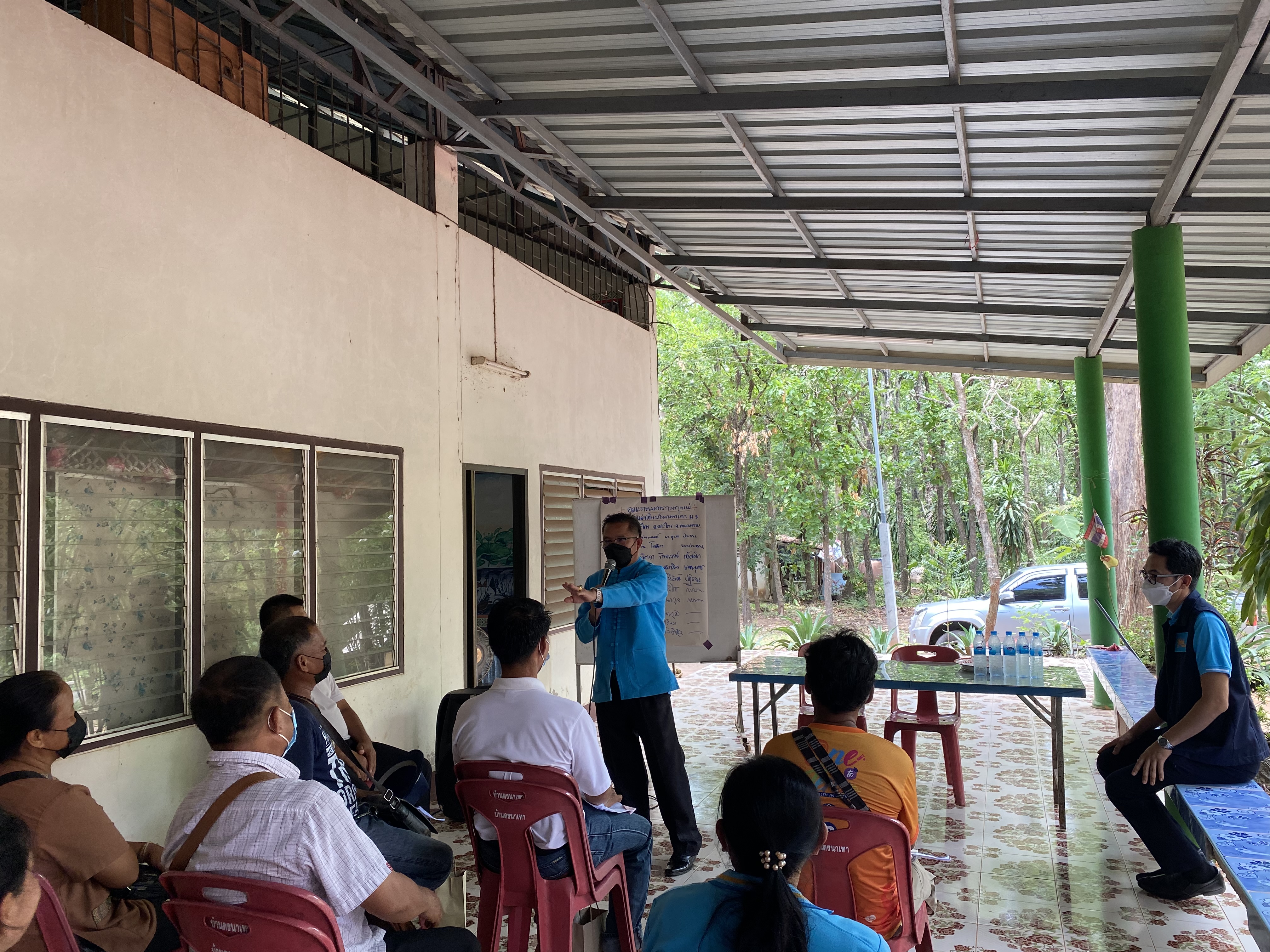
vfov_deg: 53.1
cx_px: 635
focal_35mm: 26
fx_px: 954
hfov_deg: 67.3
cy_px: 476
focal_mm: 4.25
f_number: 1.8
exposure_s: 1/122
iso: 64
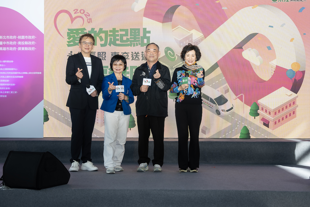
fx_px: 517
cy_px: 104
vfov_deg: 22.6
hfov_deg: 33.4
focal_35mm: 60
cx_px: 155
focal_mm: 40
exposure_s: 1/125
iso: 160
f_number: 5.6
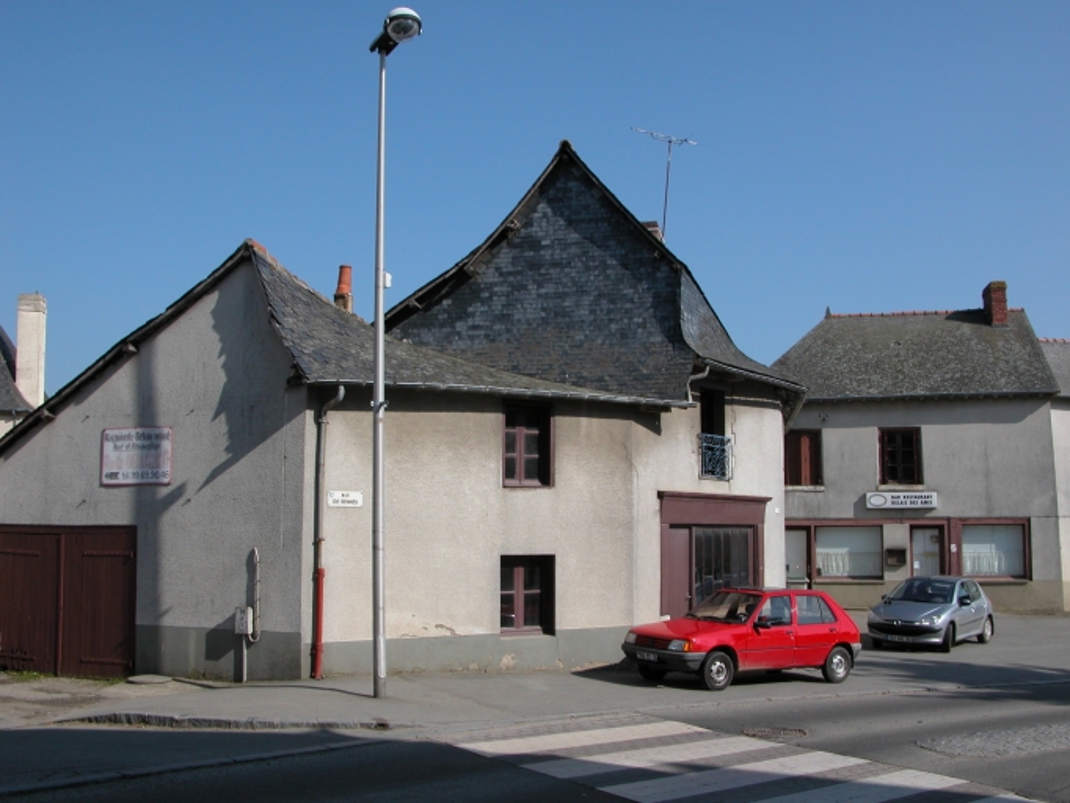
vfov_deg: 40.7
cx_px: 535
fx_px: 1082
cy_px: 402
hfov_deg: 52.6
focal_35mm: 35
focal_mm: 8.9
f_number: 7.1
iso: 100
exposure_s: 1/376
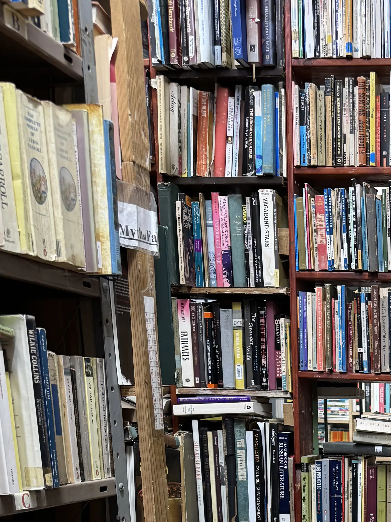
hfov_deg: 22.1
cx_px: 454
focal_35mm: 62
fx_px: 934
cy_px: 643
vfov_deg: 27.1
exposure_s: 1/50
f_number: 1.78
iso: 125
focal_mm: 6.76
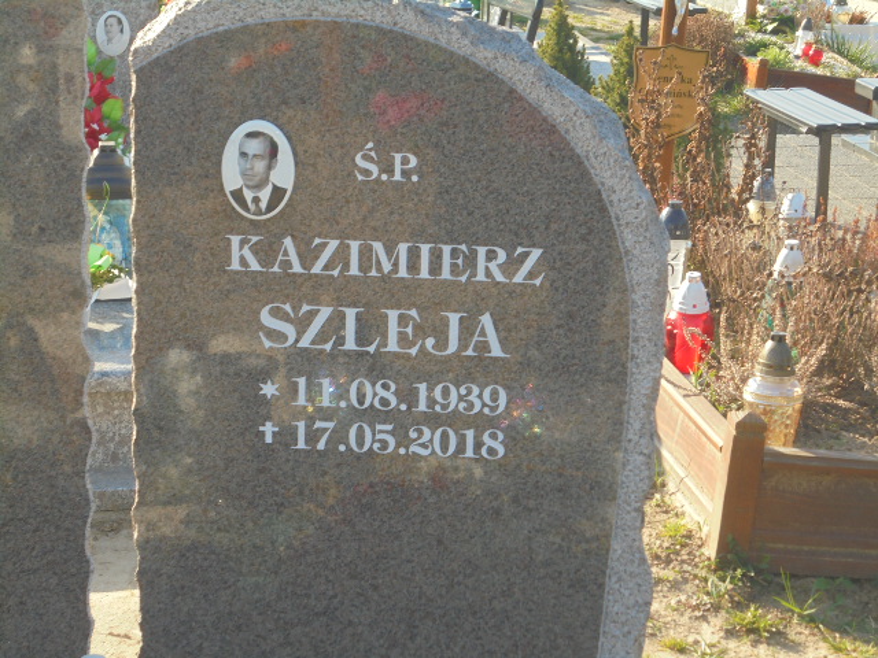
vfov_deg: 17.8
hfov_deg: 23.6
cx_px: 439
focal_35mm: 83
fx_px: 2105
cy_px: 329
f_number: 6.7
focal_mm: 14.9
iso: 100
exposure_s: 1/125
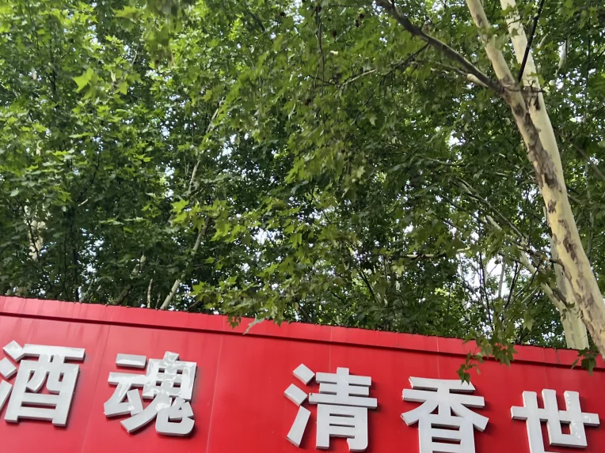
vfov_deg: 29.7
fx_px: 856
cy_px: 252
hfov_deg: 38.9
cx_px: 304
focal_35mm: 49
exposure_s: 1/121
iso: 80
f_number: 1.5
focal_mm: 5.7
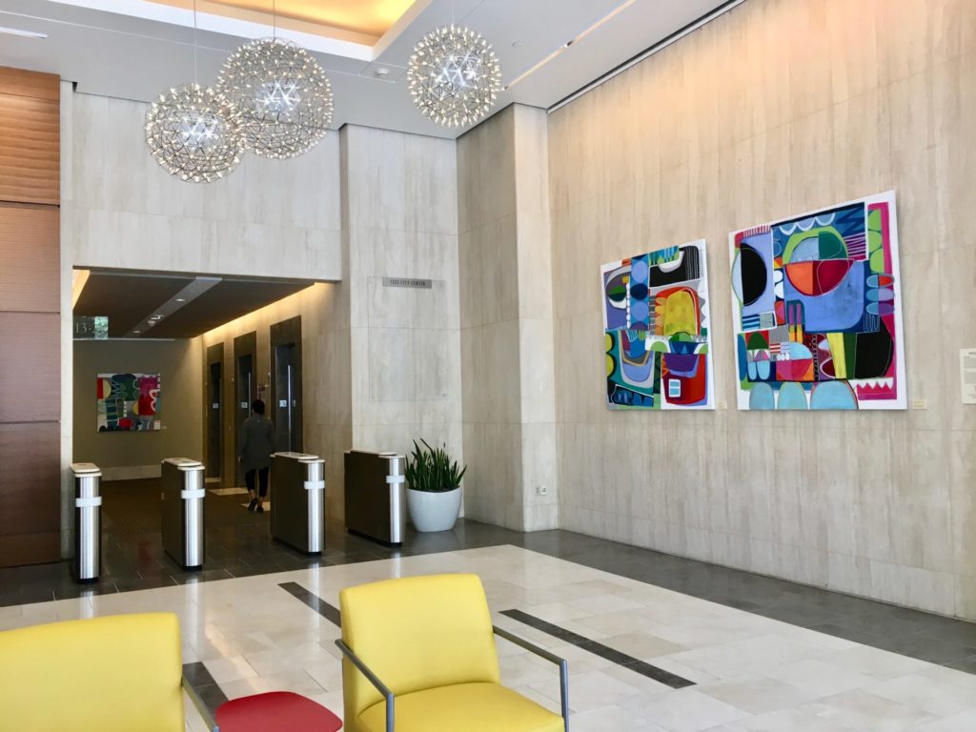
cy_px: 366
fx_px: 818
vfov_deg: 48.2
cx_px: 488
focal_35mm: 29
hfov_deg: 61.7
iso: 25
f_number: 2.2
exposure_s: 1/30
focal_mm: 4.15
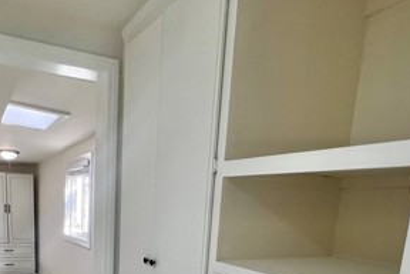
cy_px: 283
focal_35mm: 30
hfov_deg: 60.3
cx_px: 134
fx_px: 342
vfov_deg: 38.1
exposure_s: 1/120
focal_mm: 1.57
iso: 100
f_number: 1.8
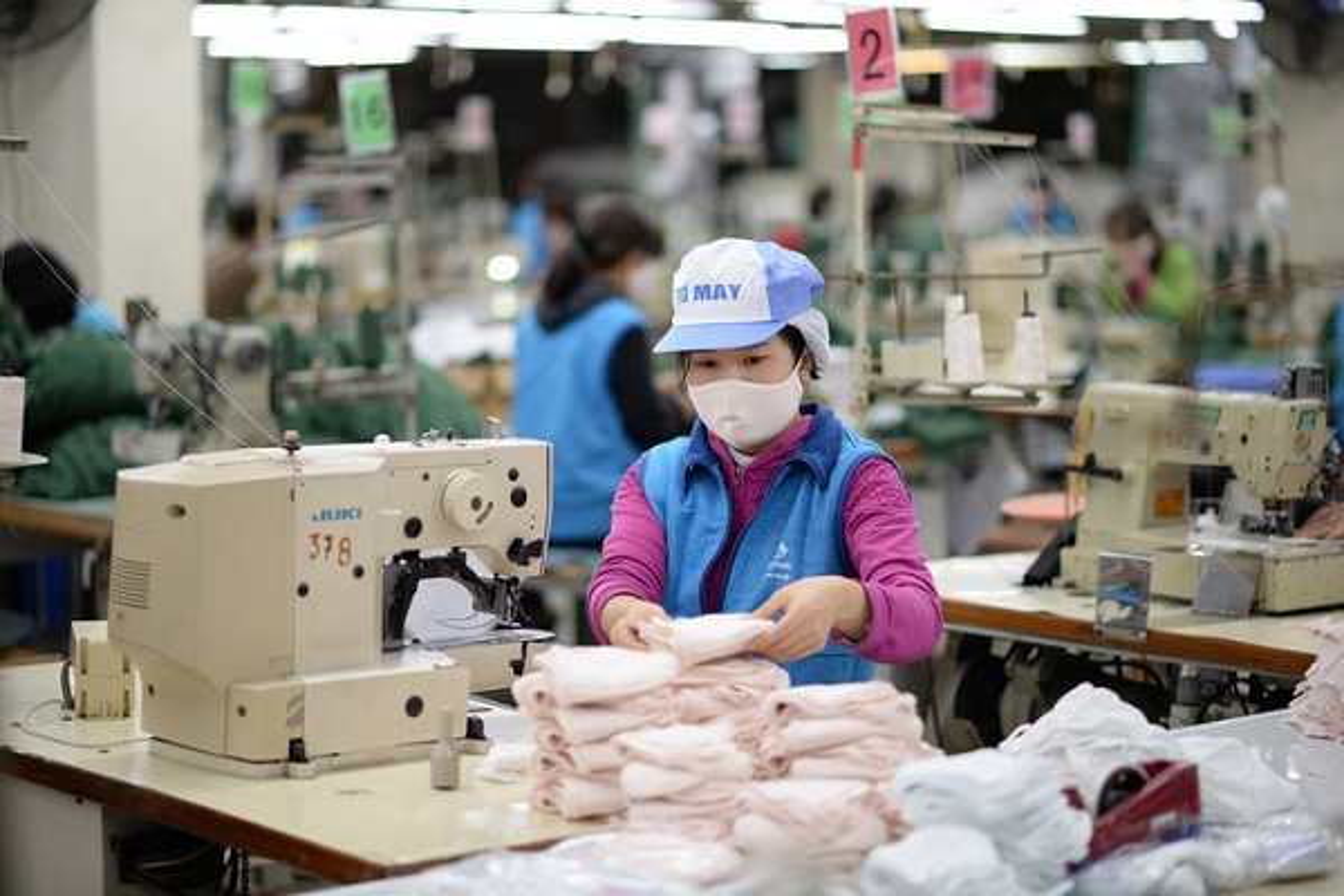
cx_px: 672
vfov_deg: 16.1
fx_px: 3173
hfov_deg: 23.9
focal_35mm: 85
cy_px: 448
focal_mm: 85
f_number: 1.8
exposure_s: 1/640
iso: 640
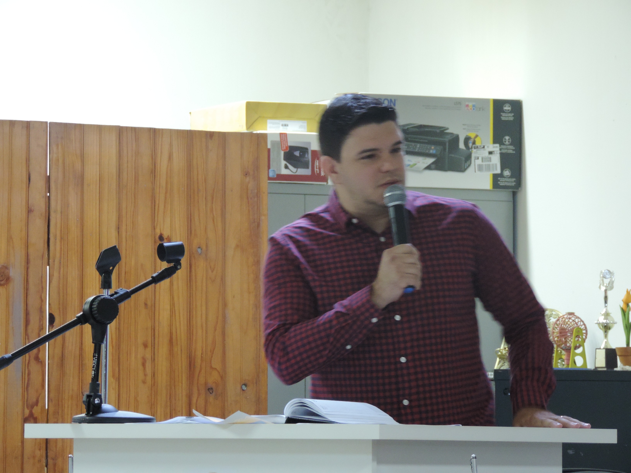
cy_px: 236
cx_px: 316
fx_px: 4101
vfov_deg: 6.6
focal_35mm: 225
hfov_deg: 8.8
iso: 800
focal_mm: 40.1
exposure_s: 1/8
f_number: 4.6
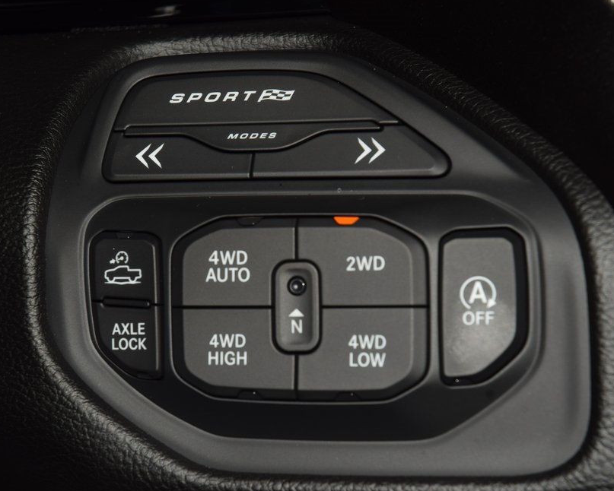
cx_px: 283
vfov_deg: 12.3
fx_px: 2272
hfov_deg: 15.4
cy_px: 244
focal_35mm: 125
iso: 100
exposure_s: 1/125
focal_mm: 70
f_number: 8
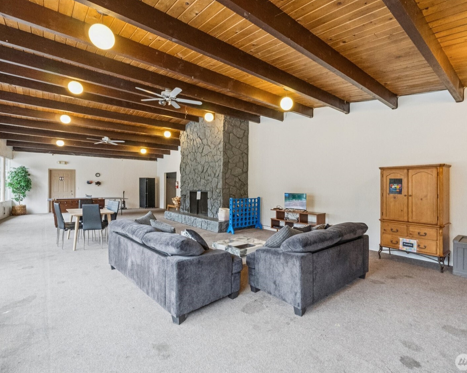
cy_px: 187
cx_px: 254
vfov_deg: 77.0
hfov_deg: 89.4
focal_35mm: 17
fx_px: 235
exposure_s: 1/30
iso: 4000
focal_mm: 10
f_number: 9
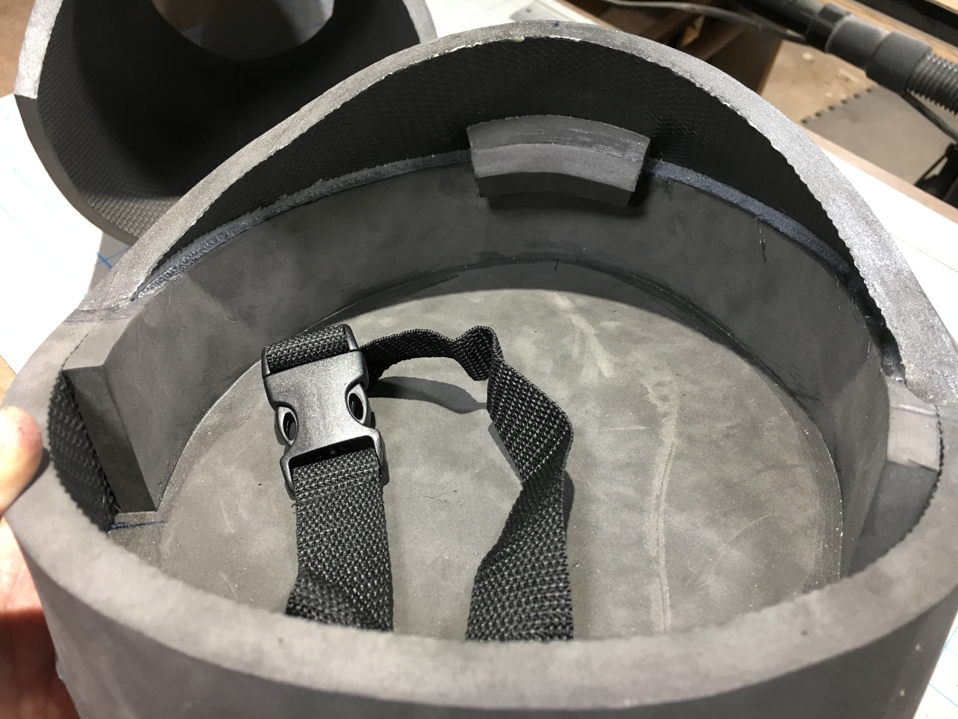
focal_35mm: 29
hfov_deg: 61.7
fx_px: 803
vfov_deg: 48.2
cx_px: 479
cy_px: 360
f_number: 2.2
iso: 80
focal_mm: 4.15
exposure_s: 1/30
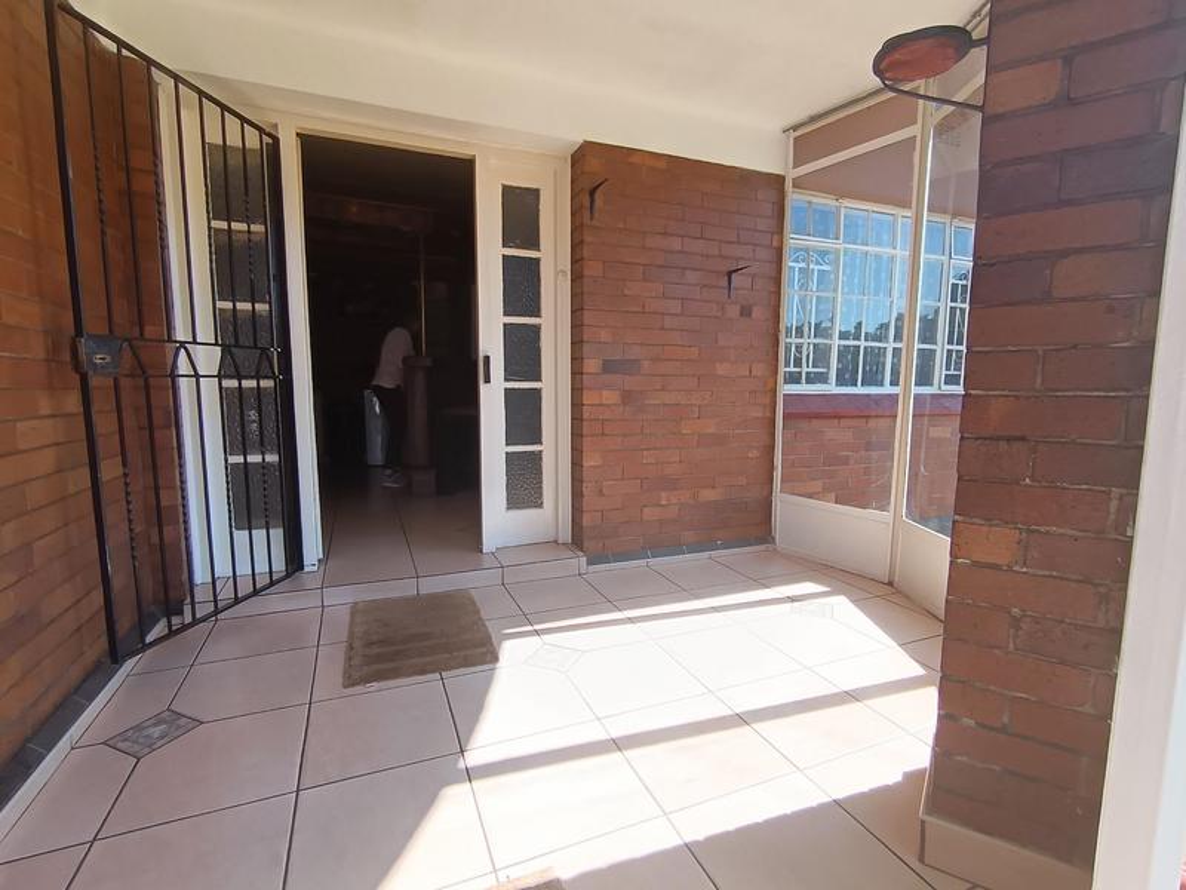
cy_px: 445
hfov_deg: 91.0
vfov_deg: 74.7
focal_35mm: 17
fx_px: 582
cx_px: 593
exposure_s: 1/288
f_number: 2.2
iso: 101
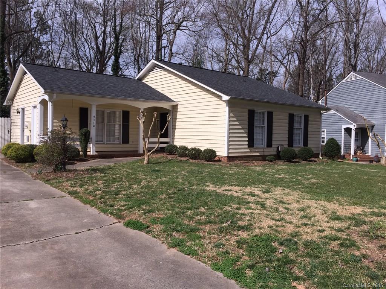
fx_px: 323
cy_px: 144
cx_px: 193
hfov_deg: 61.7
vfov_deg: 48.2
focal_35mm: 29
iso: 32
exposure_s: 1/3300
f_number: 2.2
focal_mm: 4.15
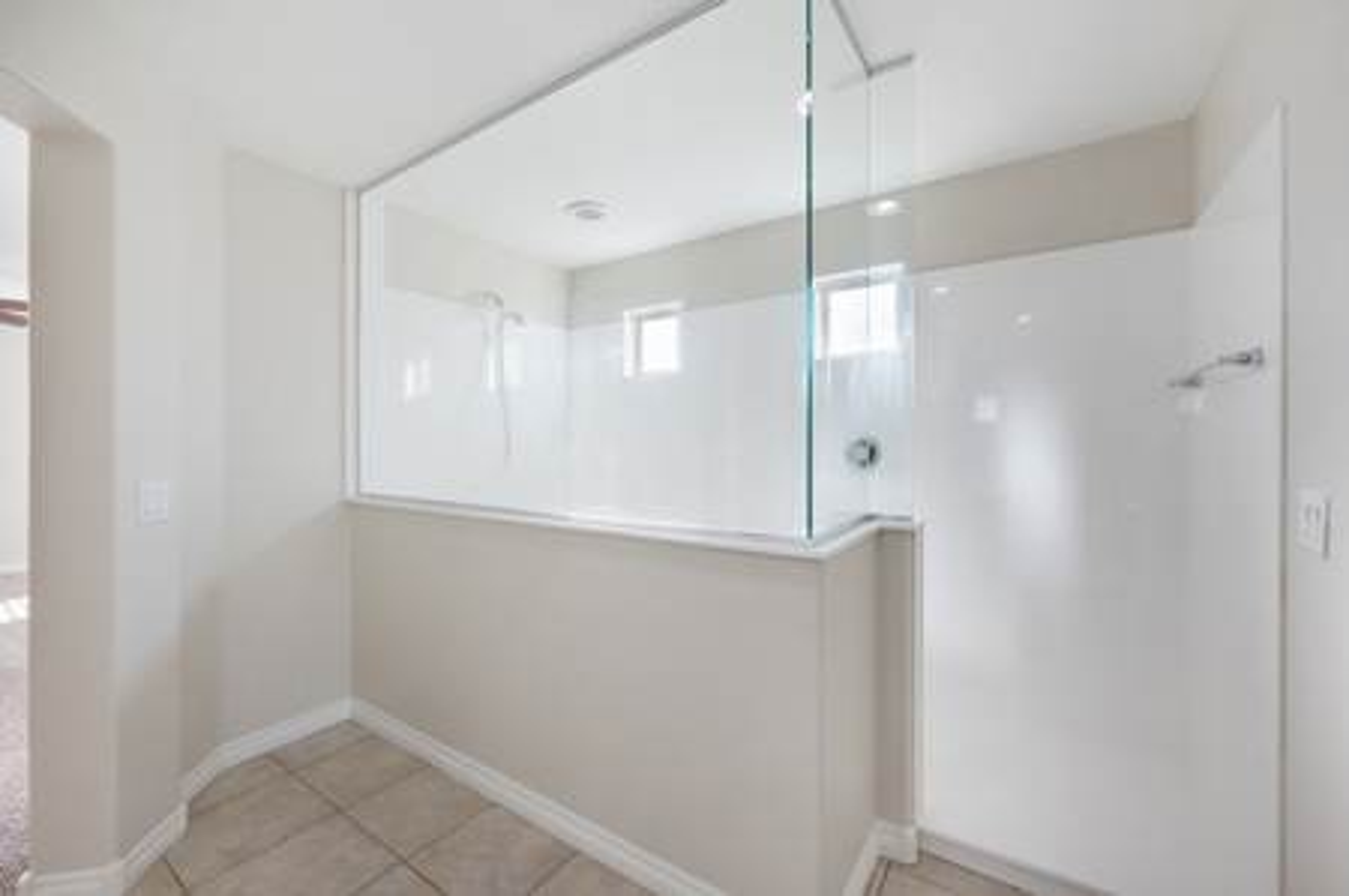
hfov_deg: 104.3
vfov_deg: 81.1
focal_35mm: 14
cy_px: 448
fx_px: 524
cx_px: 674
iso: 320
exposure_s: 1/3
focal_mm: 14
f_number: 9
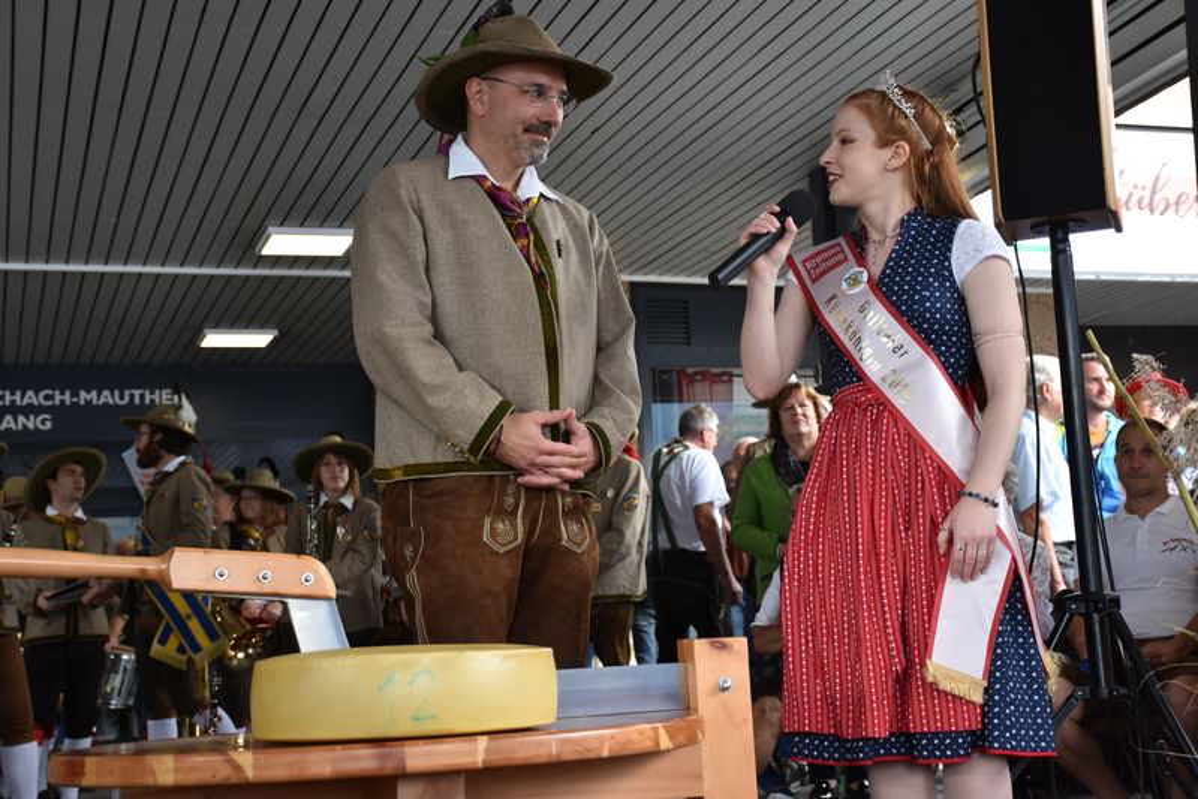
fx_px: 1897
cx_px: 599
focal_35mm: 57
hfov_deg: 35.0
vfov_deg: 23.8
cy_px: 400
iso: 400
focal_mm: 38
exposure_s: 1/100
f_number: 5
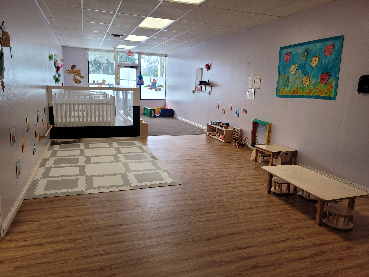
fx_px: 277
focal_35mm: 26
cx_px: 184
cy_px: 138
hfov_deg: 67.3
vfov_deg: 53.1
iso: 80
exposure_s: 1/119
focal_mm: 5.4
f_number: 1.8
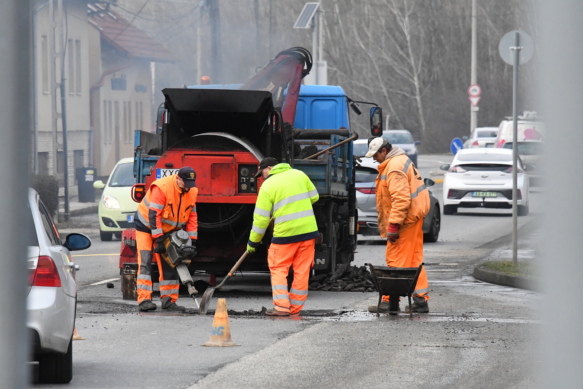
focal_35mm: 345
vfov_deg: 4.0
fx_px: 5587
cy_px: 194
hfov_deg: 6.0
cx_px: 292
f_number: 8
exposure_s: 1/4000
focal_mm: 230
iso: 5000
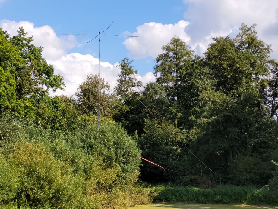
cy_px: 104
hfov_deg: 25.7
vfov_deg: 19.4
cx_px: 139
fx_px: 610
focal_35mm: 76
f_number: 2.4
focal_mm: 7.12
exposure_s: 1/848
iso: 25
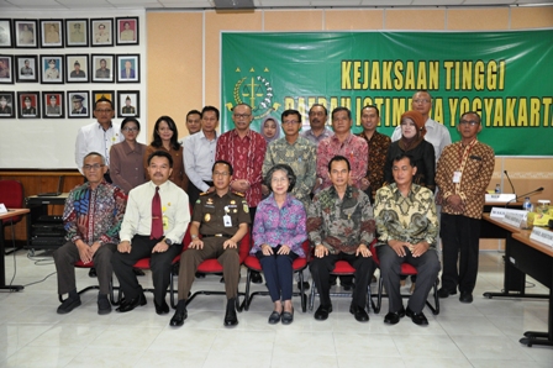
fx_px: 507
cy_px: 184
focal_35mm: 33
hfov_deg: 57.3
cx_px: 276
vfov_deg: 39.9
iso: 800
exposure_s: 1/60
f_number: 3.8
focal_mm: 22
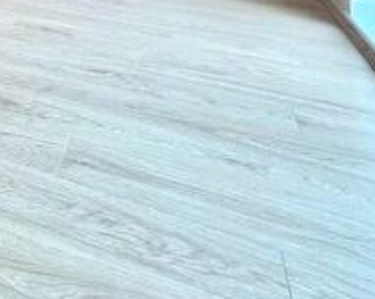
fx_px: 521
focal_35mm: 47
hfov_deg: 23.4
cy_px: -169
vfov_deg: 24.0
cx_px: -276
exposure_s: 1/100
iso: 100
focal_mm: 1.57
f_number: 1.8
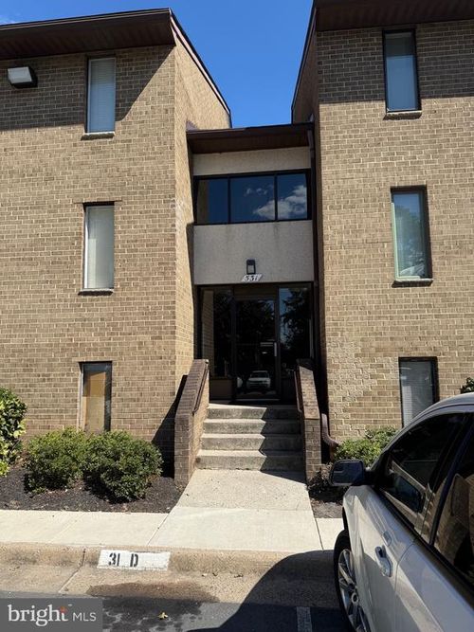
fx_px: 438
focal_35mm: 24
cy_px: 316
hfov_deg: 56.8
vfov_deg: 71.6
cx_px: 237
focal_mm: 6.76
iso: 80
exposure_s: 1/3953
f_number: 1.78
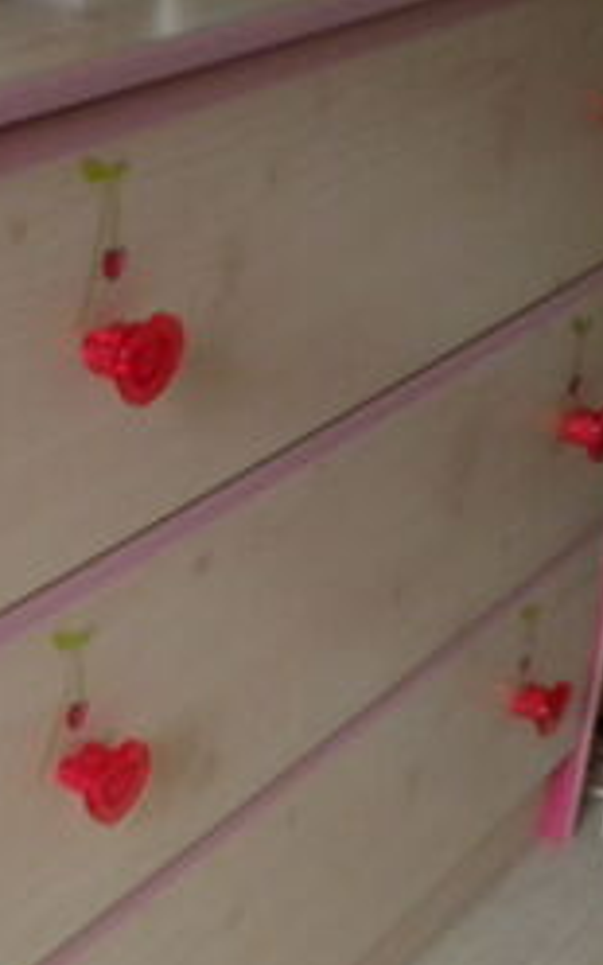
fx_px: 2209
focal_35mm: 84
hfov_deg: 15.2
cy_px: 603
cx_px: -35
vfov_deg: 24.6
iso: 400
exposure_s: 1/36.1
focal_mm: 7.4
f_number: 3.5
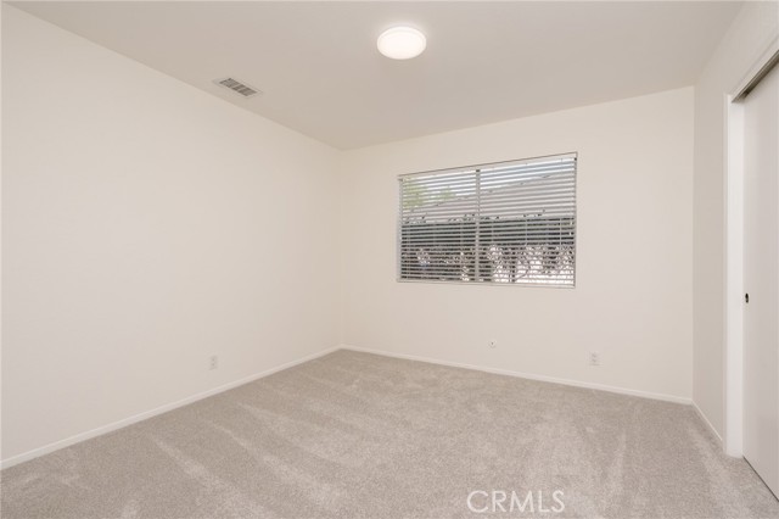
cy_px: 260
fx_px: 346
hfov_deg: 96.8
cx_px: 390
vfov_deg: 73.7
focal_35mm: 16
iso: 400
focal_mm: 16
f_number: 11
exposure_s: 1/125
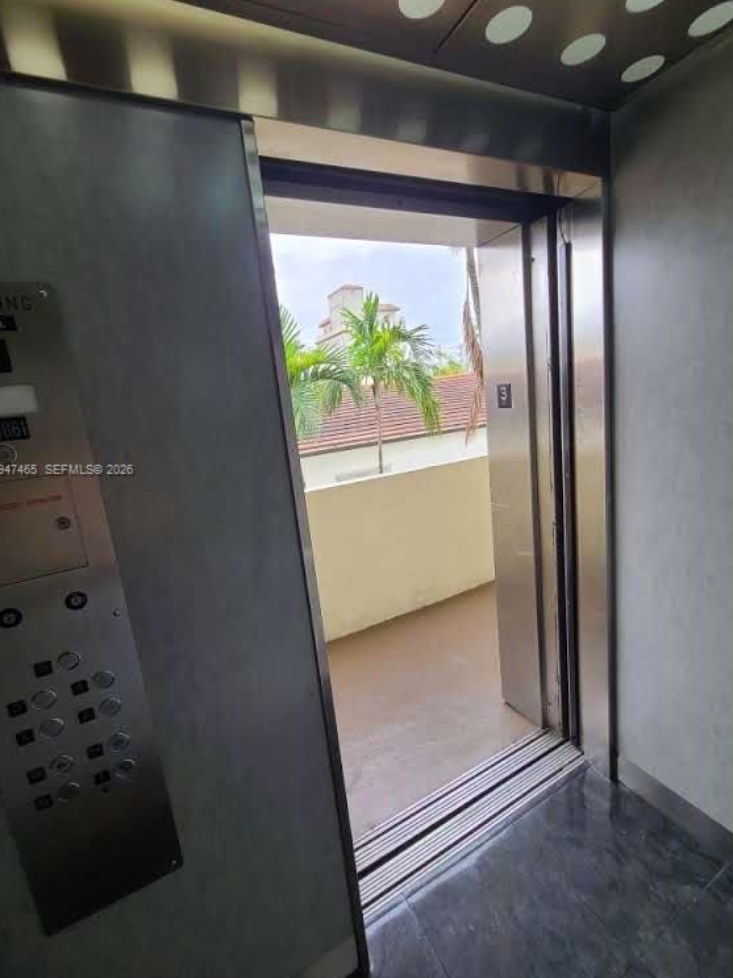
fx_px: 395
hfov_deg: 85.7
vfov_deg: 102.0
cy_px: 471
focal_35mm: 14
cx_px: 368
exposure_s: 1/120
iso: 64
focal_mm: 2.2
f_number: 2.2
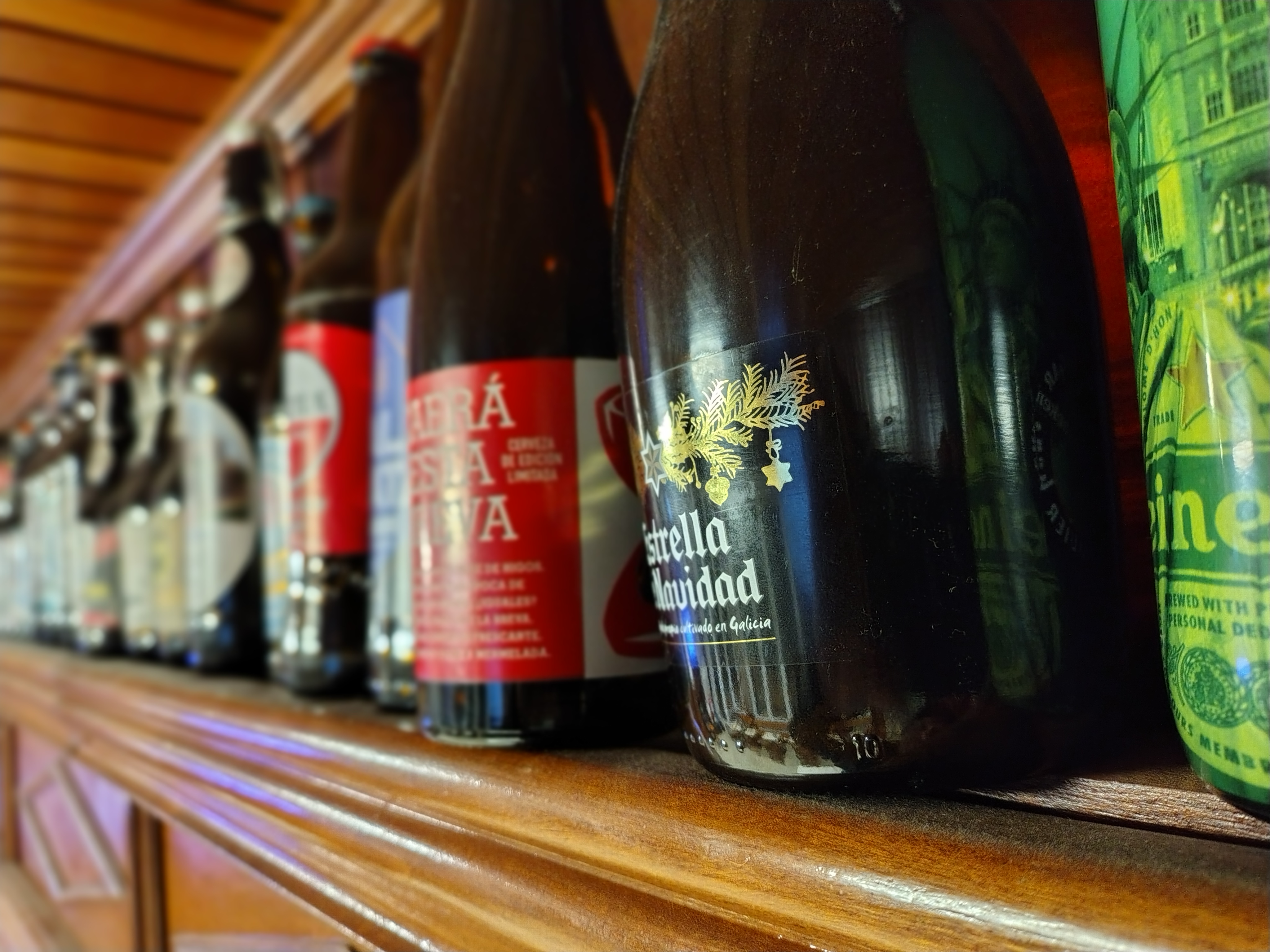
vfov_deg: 54.9
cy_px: 476
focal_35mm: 25
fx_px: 917
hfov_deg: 69.4
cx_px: 635
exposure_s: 1/33.3
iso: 4357
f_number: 1.7
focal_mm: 4.71
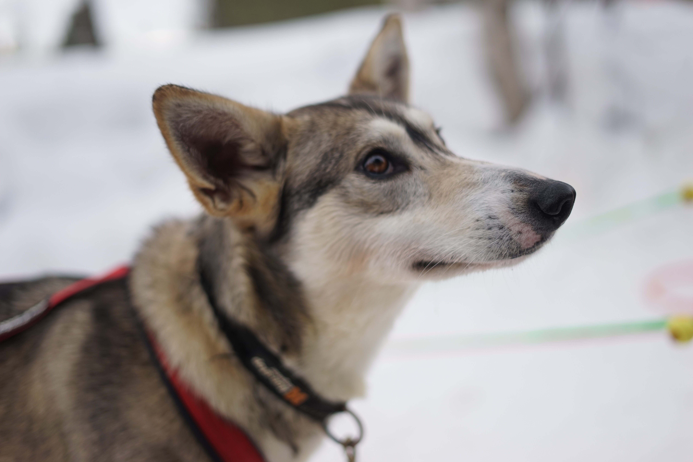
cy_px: 231
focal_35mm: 50
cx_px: 346
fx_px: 962
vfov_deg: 27.0
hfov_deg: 39.6
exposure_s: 1/1000
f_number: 1.8
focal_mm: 50
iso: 100
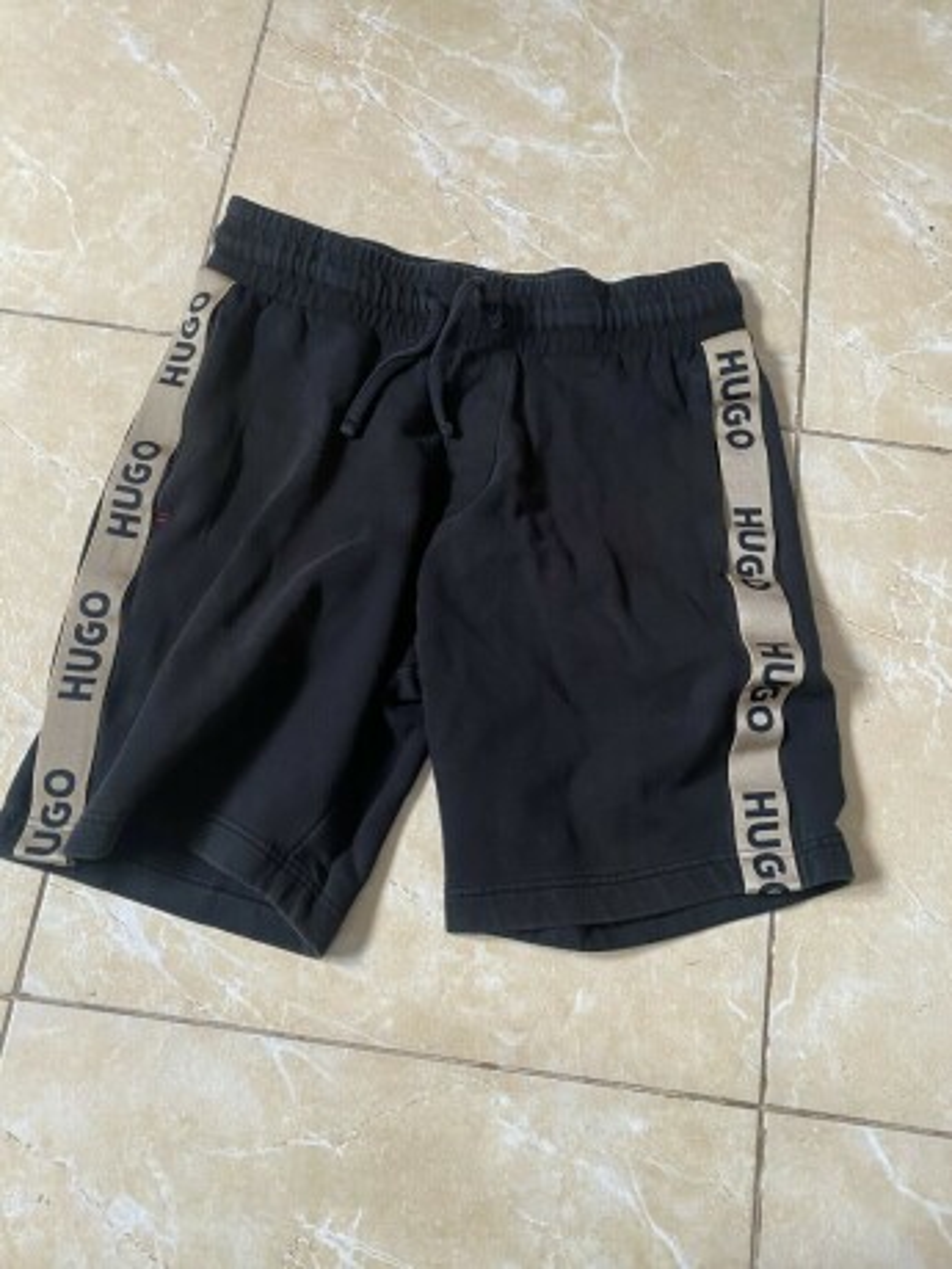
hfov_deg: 53.1
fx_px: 953
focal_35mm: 26
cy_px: 634
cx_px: 476
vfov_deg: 67.3
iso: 320
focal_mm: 4.25
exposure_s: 1/60
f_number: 1.8
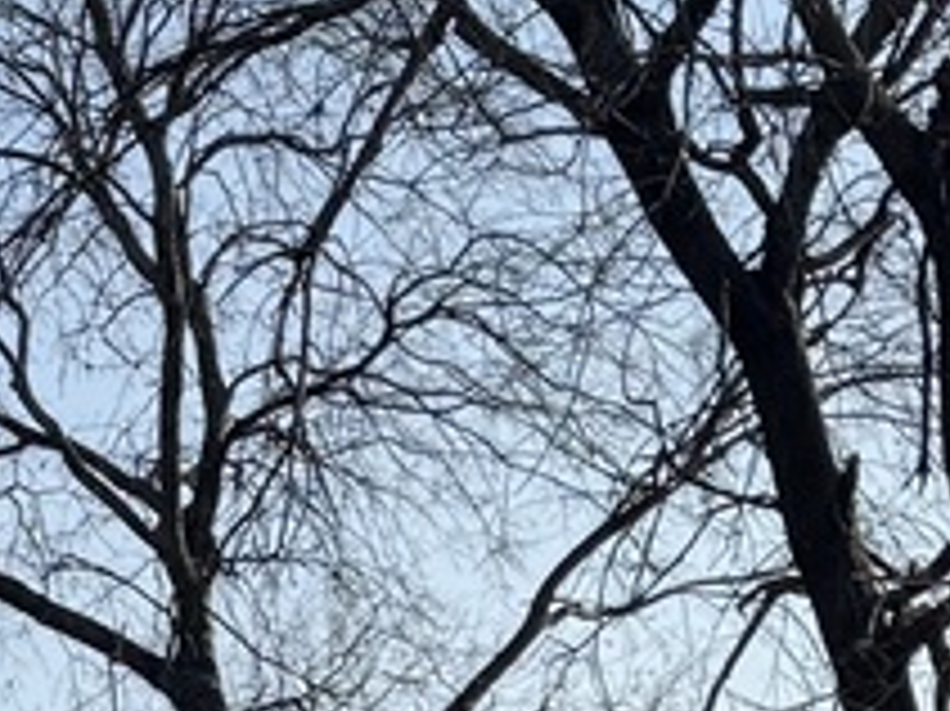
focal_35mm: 164
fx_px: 4498
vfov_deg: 8.7
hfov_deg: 11.6
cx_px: -446
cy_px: 1224
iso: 80
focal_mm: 6.76
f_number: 1.78
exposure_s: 1/4608
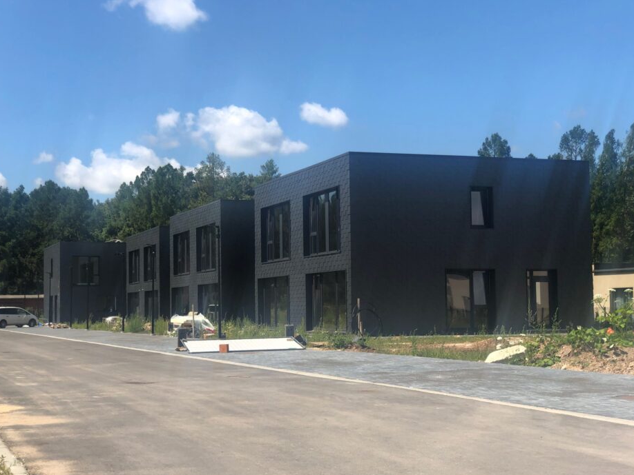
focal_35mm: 58
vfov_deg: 25.2
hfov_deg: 33.2
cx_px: 290
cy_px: 253
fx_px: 1063
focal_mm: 6
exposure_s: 1/1116
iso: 16
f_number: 2.4
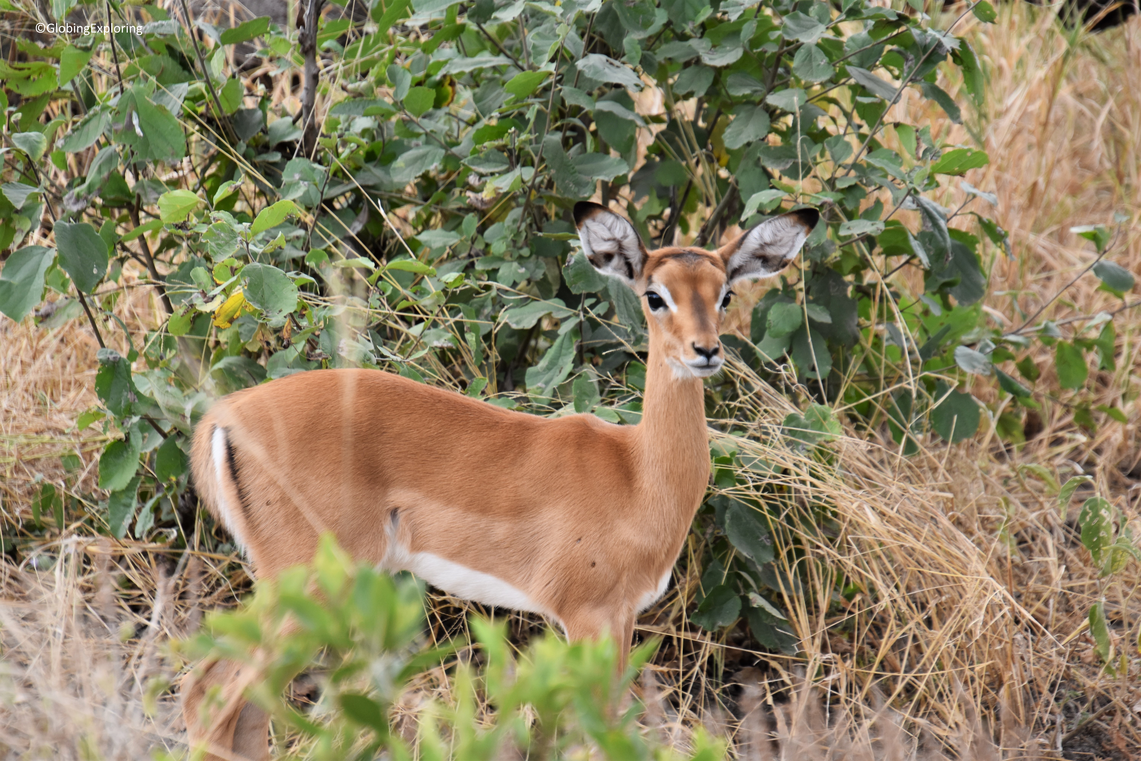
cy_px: 380
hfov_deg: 6.2
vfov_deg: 4.2
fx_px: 10458
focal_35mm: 330
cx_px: 570
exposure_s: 1/320
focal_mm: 220
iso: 400
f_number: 5.6
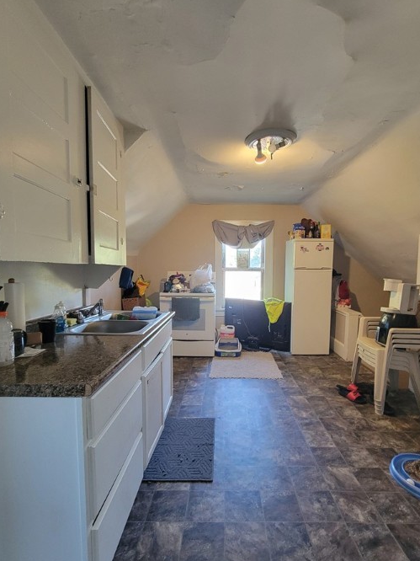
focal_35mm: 15
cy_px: 300
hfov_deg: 81.6
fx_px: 243
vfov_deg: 98.0
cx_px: 224
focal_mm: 2.2
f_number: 2.2
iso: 400
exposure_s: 1/30
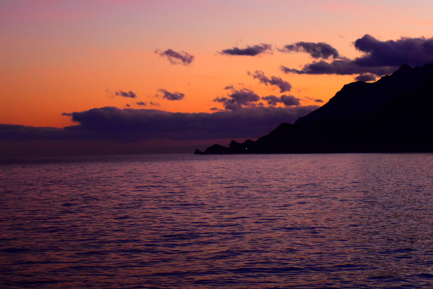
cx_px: 216
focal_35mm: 105
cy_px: 144
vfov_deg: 13.0
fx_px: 1263
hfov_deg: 19.5
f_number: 4
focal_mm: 70
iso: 1600
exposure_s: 1/250
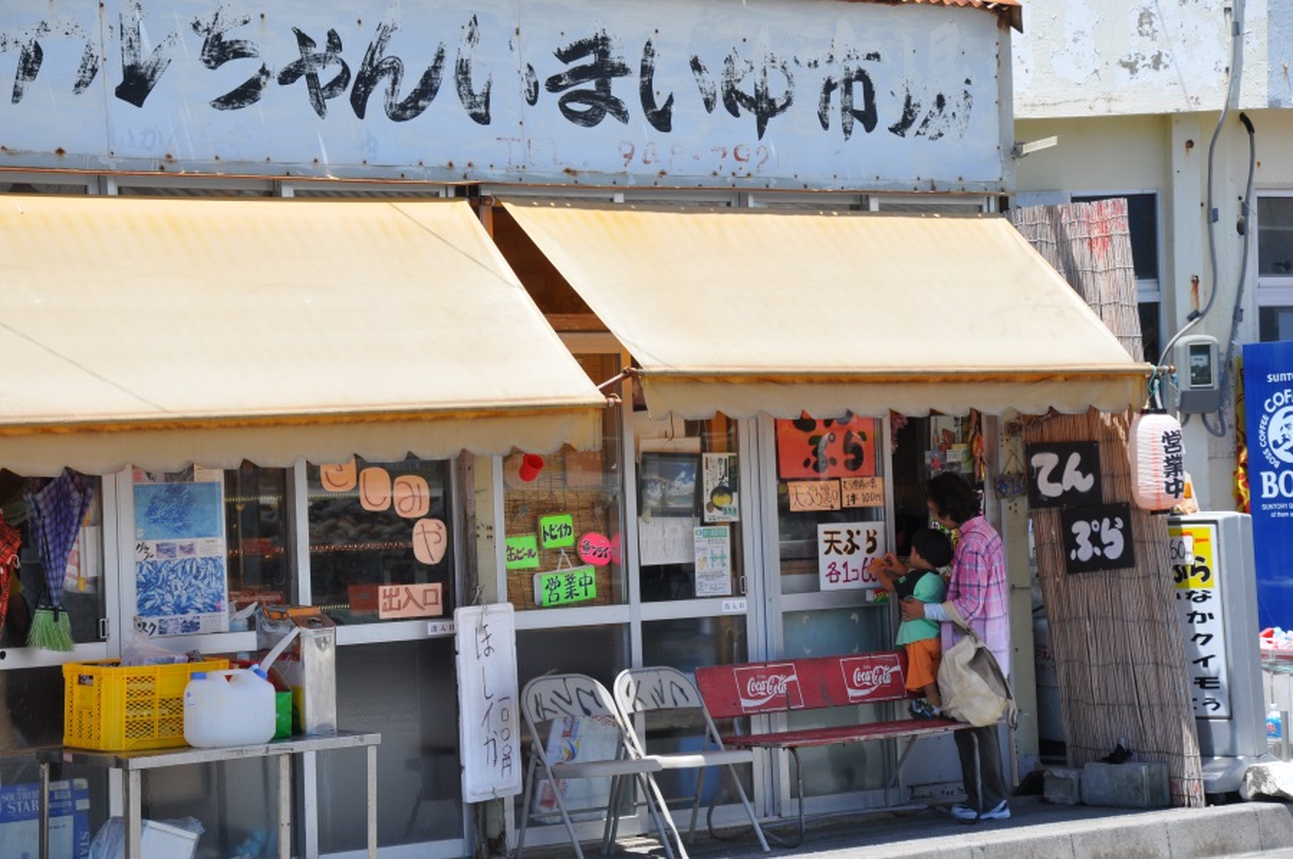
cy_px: 430
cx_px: 646
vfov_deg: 12.2
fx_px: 4036
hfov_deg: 18.2
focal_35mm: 112
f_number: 8
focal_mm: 75
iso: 200
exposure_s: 1/250
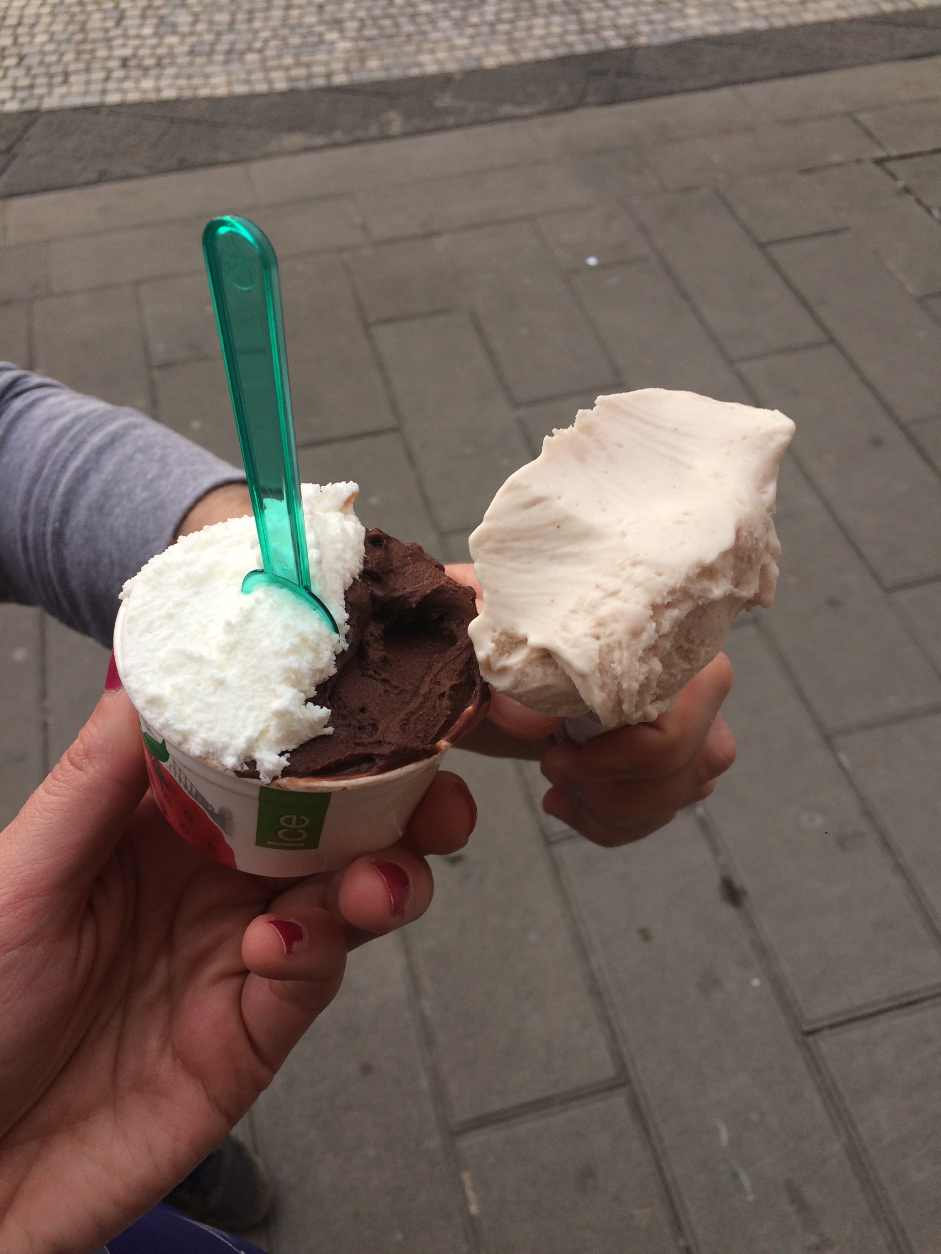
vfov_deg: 61.7
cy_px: 627
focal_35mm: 29
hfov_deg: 48.2
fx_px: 1051
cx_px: 470
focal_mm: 4.15
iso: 32
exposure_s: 1/50
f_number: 2.2
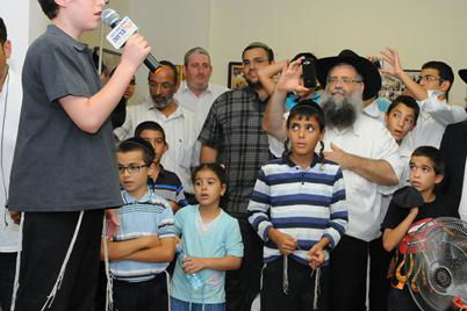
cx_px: 316
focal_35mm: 62
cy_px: 158
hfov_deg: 32.1
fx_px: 803
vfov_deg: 21.9
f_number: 6.3
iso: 1600
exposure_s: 1/125
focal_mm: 23
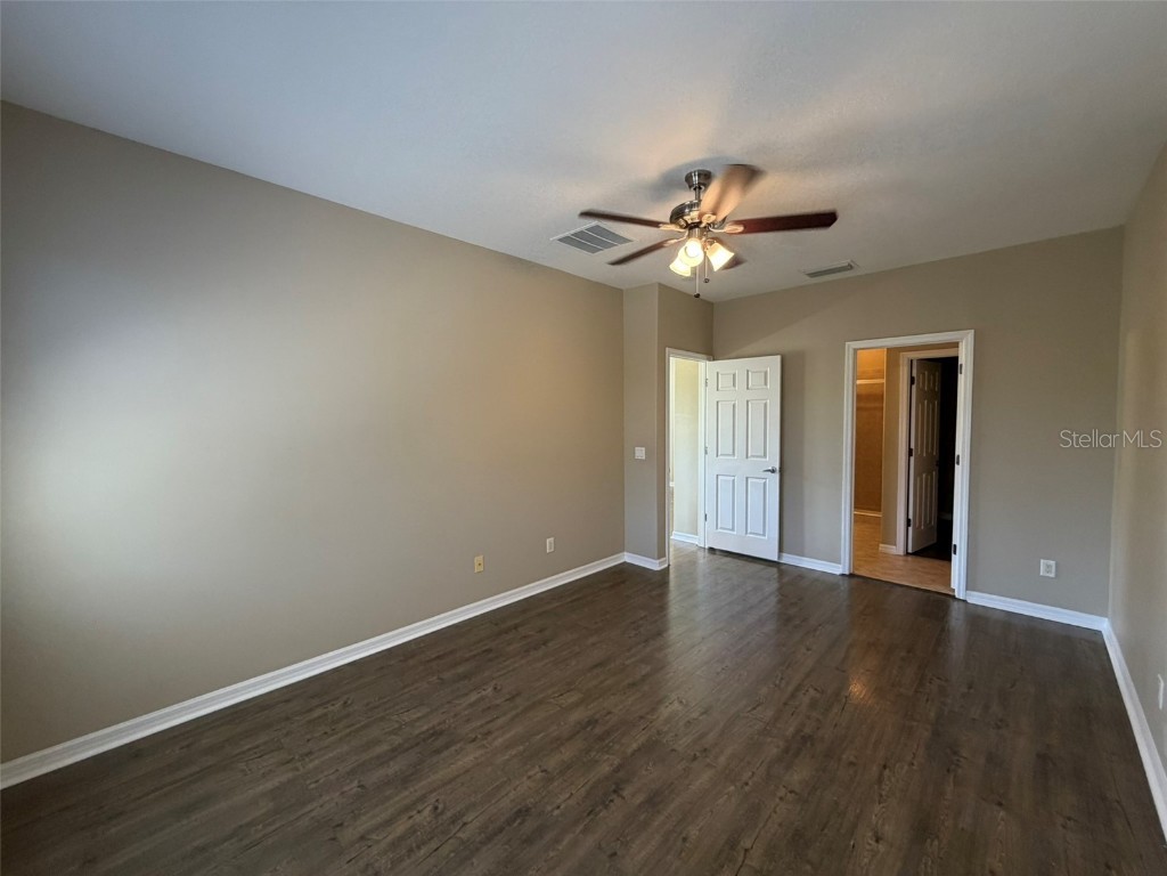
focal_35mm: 14
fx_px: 472
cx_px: 584
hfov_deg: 102.1
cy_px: 438
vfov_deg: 85.7
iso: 320
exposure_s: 1/98
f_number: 2.2
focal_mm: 2.22
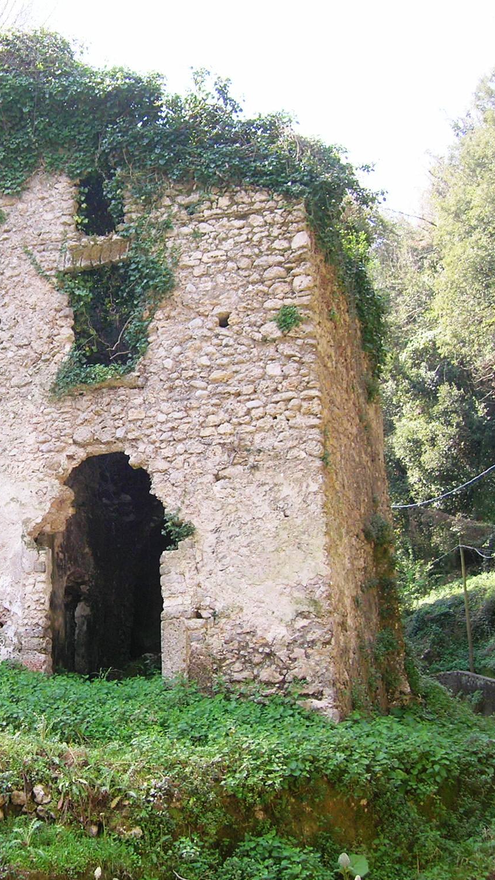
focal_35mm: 50
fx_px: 1167
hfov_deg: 23.4
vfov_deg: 41.3
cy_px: 436
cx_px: 58
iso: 50
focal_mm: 5.7
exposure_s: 1/110
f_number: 2.9
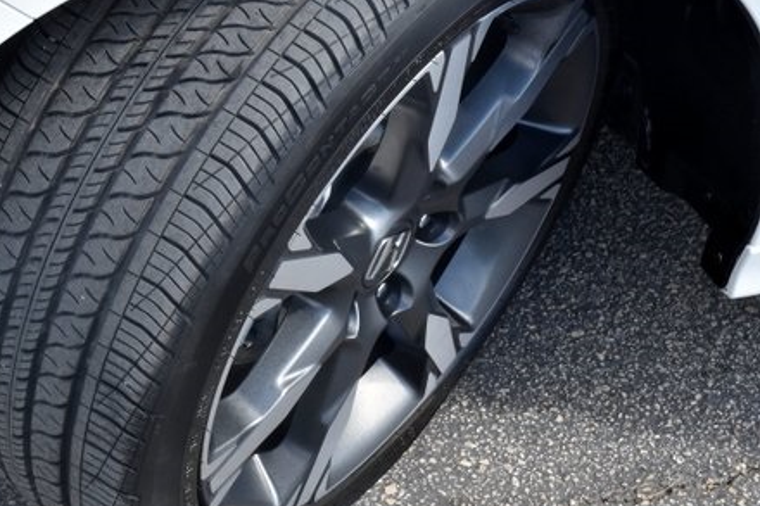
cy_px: 237
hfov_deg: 21.1
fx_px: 2026
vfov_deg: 14.2
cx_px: 237
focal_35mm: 96
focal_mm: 44
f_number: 8
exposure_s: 1/250
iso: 360
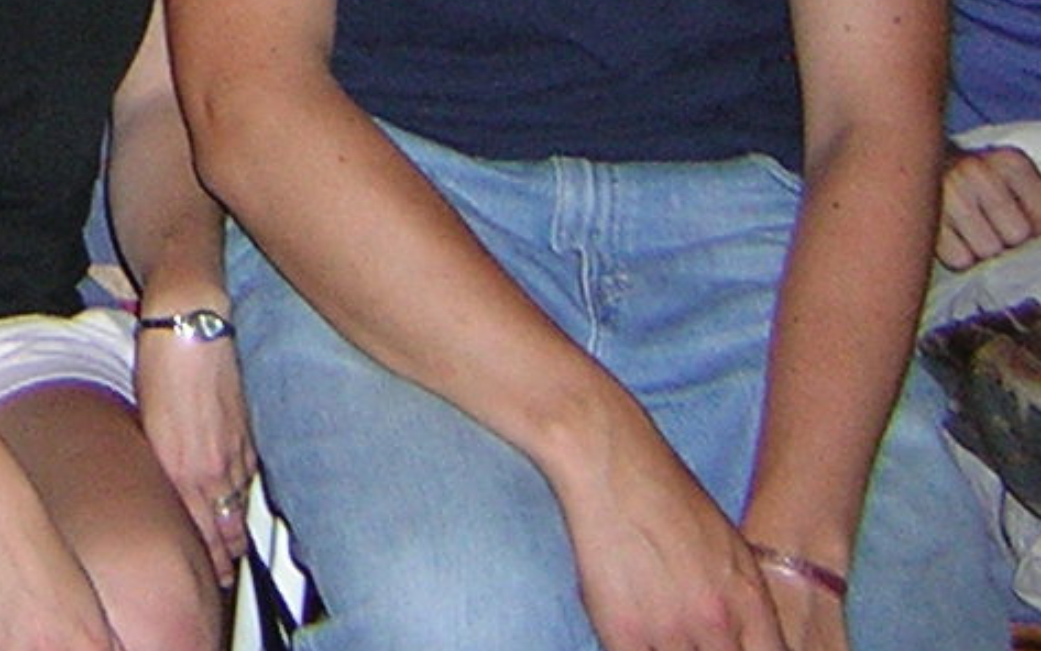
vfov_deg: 9.6
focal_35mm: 129
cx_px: 55
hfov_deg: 15.9
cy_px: -609
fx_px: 3661
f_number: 2.6
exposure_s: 1/60.1
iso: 108
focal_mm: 4.7
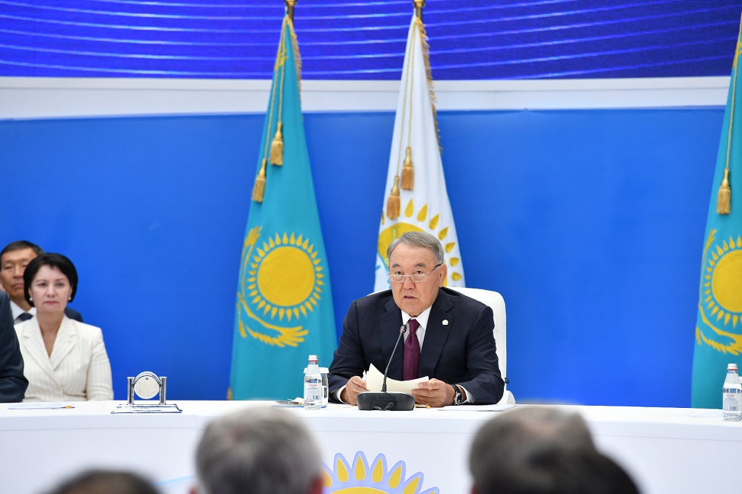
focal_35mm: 200
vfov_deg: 6.9
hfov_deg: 10.3
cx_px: 371
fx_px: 4121
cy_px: 247
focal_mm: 200
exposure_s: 1/250
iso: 500
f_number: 5
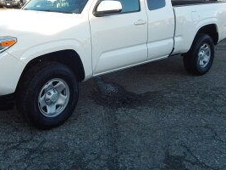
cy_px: 54
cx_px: 80
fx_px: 294
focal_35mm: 45
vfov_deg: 31.8
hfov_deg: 41.7
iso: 125
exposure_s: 1/500
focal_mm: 5.6
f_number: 3.2
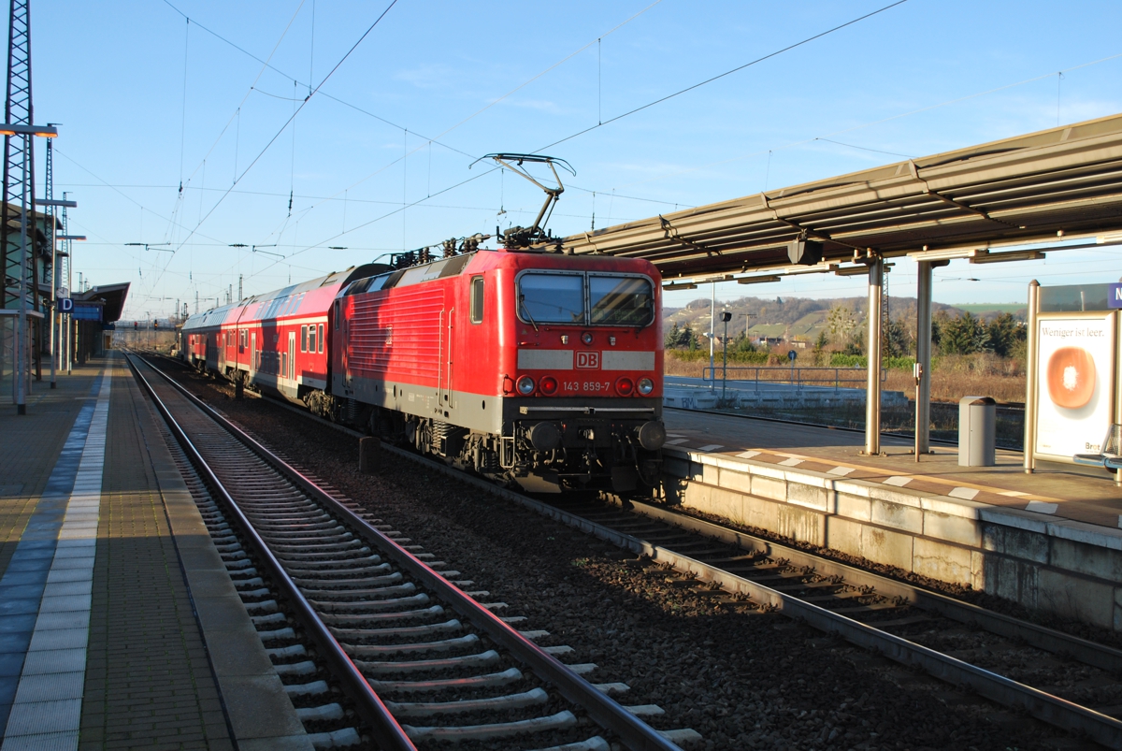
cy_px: 376
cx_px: 561
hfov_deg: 49.5
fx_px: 1217
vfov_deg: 34.3
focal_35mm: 39
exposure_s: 1/400
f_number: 5.6
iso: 200
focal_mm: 26
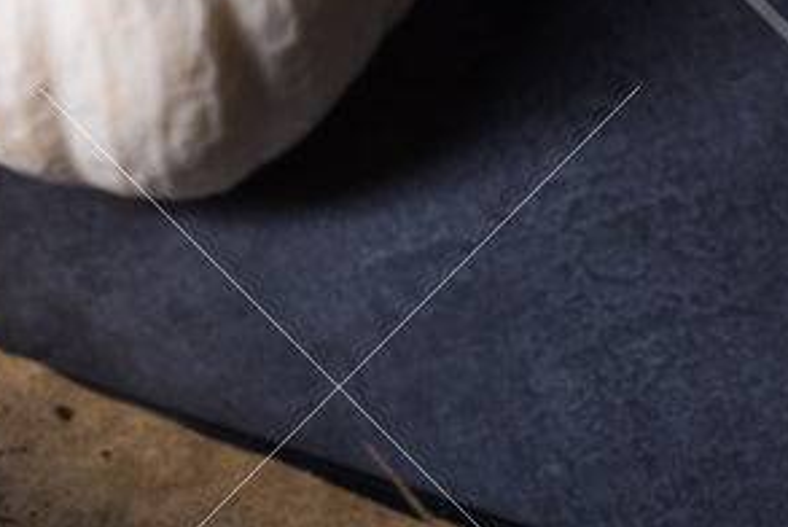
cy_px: 792
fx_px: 5828
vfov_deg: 5.1
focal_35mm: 266
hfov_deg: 7.5
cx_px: -656
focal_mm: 60
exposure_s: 1/200
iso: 64
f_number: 16
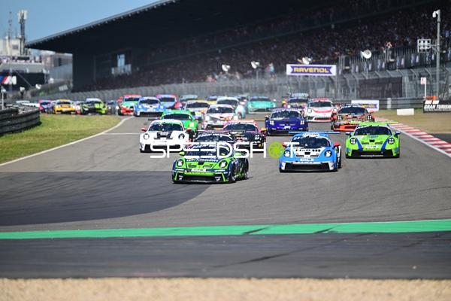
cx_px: 226
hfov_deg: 6.9
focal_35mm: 300
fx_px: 3758
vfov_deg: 4.6
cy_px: 150
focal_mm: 300
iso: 90
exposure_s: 1/2000
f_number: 2.8
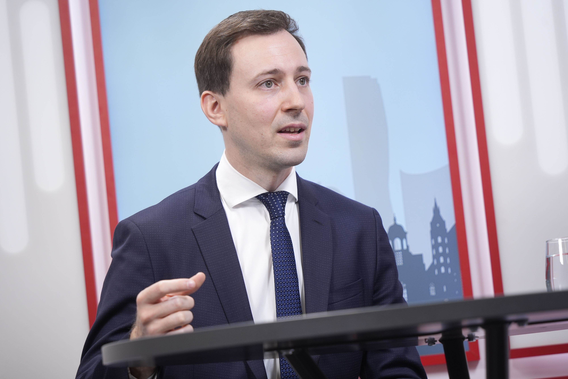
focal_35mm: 125
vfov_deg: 11.0
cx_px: 284
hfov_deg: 16.4
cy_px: 190
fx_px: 1972
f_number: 5
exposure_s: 1/160
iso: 1000
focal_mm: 125
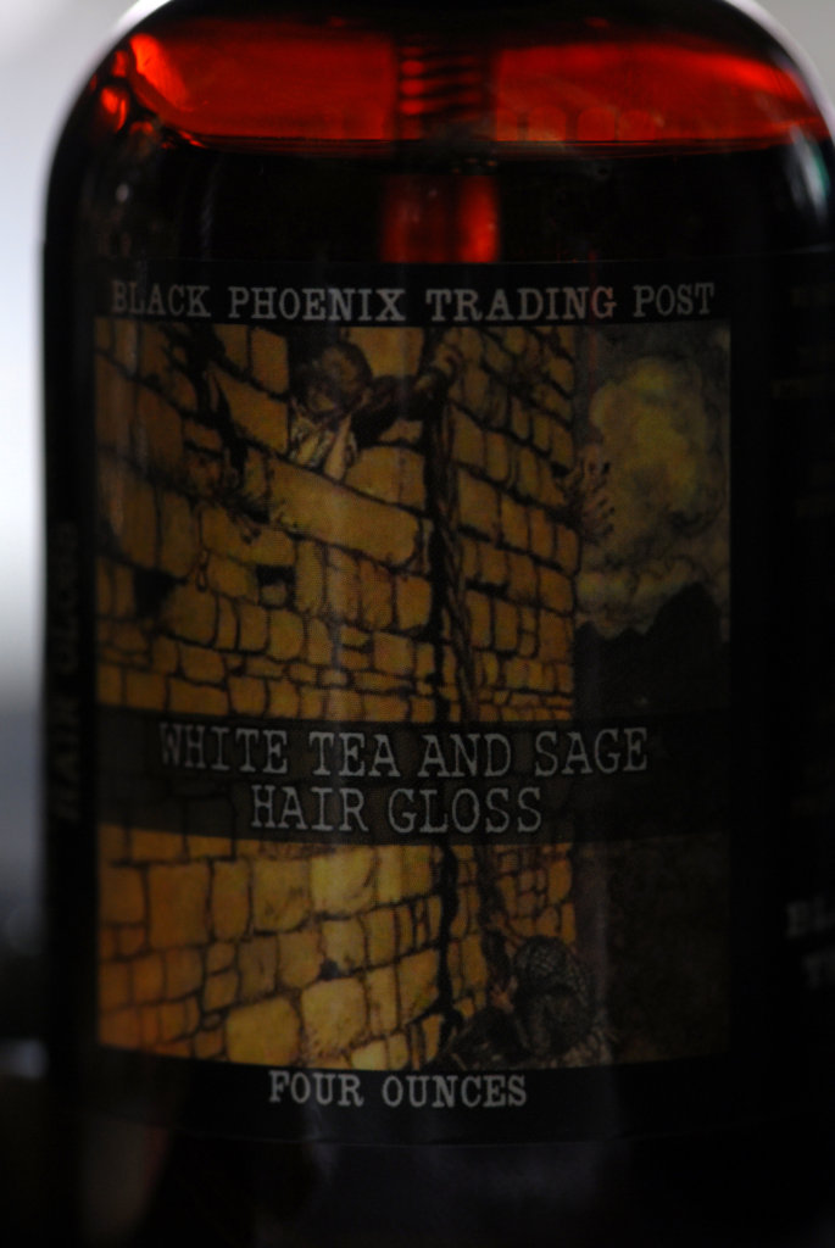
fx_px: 5466
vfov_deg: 13.0
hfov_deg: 8.7
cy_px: 624
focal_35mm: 158
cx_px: 418
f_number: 5.6
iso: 200
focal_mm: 105
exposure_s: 1/125
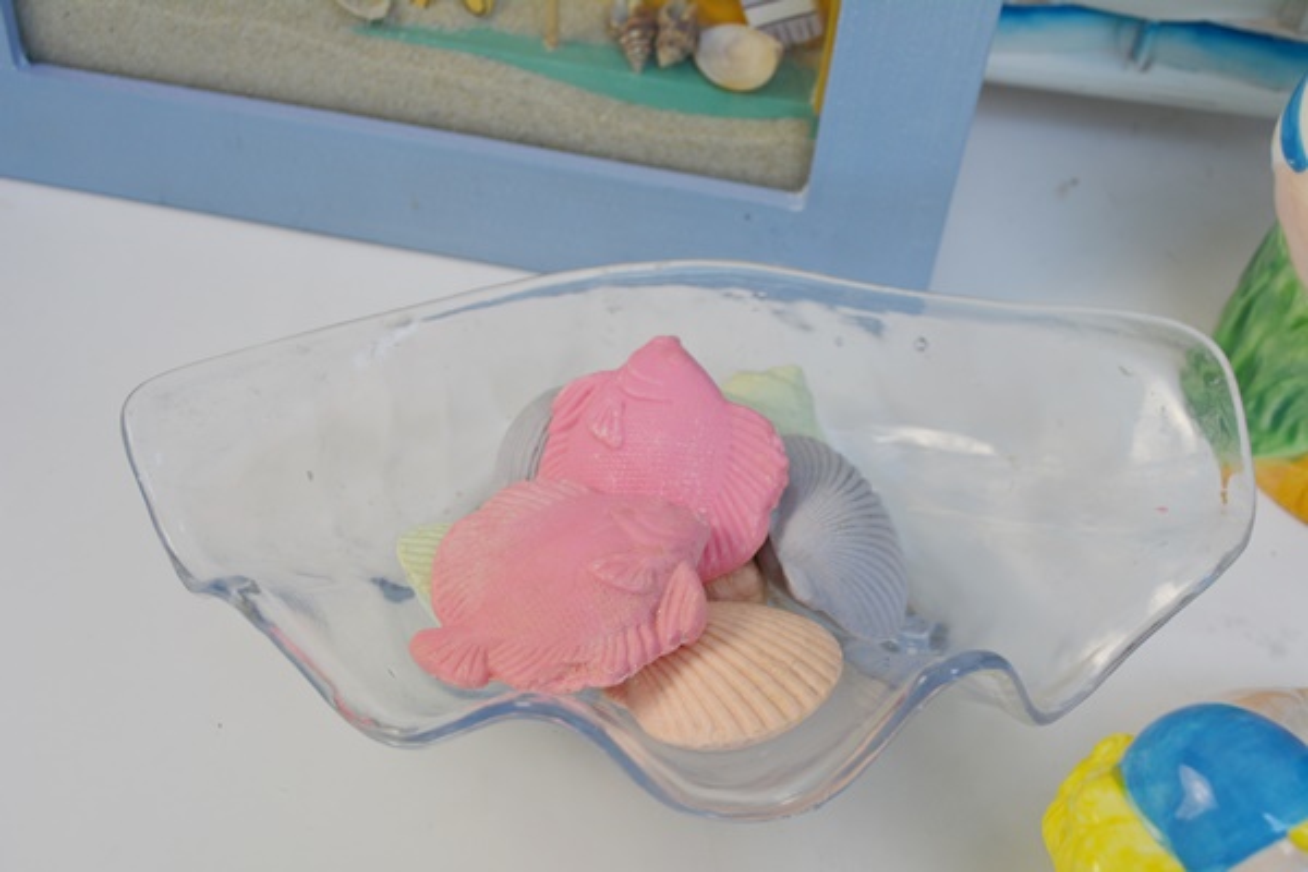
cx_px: 654
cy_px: 436
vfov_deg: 28.1
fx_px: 1744
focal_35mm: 48
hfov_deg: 41.1
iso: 200
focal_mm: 32
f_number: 6.3
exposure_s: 1/160
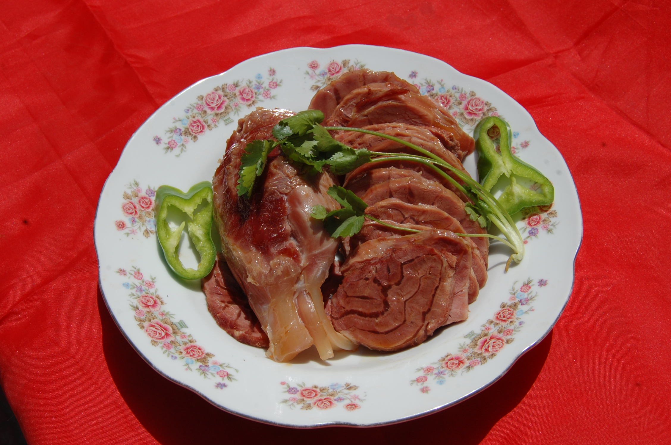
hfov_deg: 43.7
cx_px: 336
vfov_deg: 29.8
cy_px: 222
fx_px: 837
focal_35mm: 45
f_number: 11
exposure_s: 1/500
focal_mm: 30
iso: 200
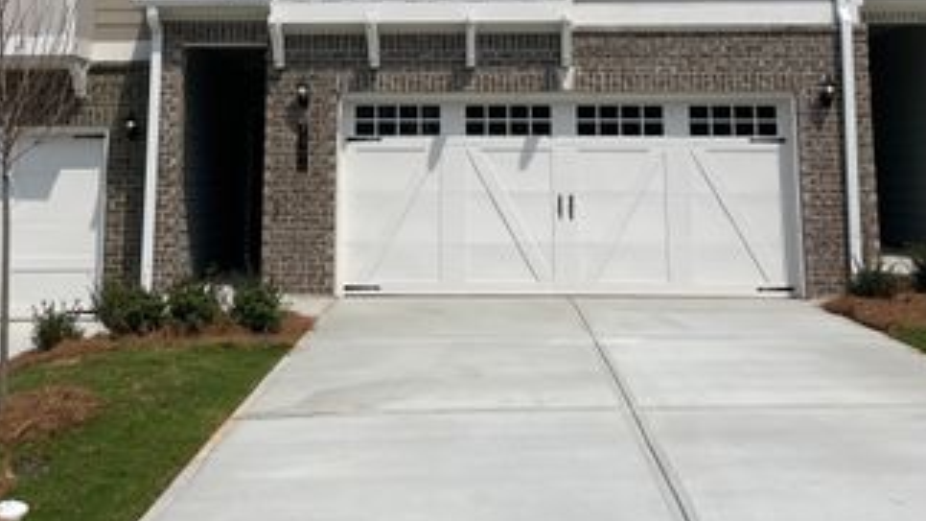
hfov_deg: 46.4
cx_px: 434
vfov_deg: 25.9
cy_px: 16
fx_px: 1080
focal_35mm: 44
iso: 50
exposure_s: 1/9174
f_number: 1.6
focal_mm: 5.1
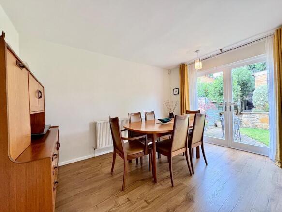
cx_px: 141
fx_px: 114
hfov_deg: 102.1
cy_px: 106
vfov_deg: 85.7
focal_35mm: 14
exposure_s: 1/60
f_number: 2.2
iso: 400
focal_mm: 2.22
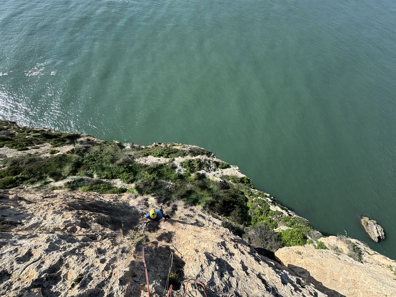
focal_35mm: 14
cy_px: 148
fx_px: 160
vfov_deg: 85.7
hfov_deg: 102.1
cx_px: 198
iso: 50
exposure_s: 1/1110
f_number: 2.2
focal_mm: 2.22
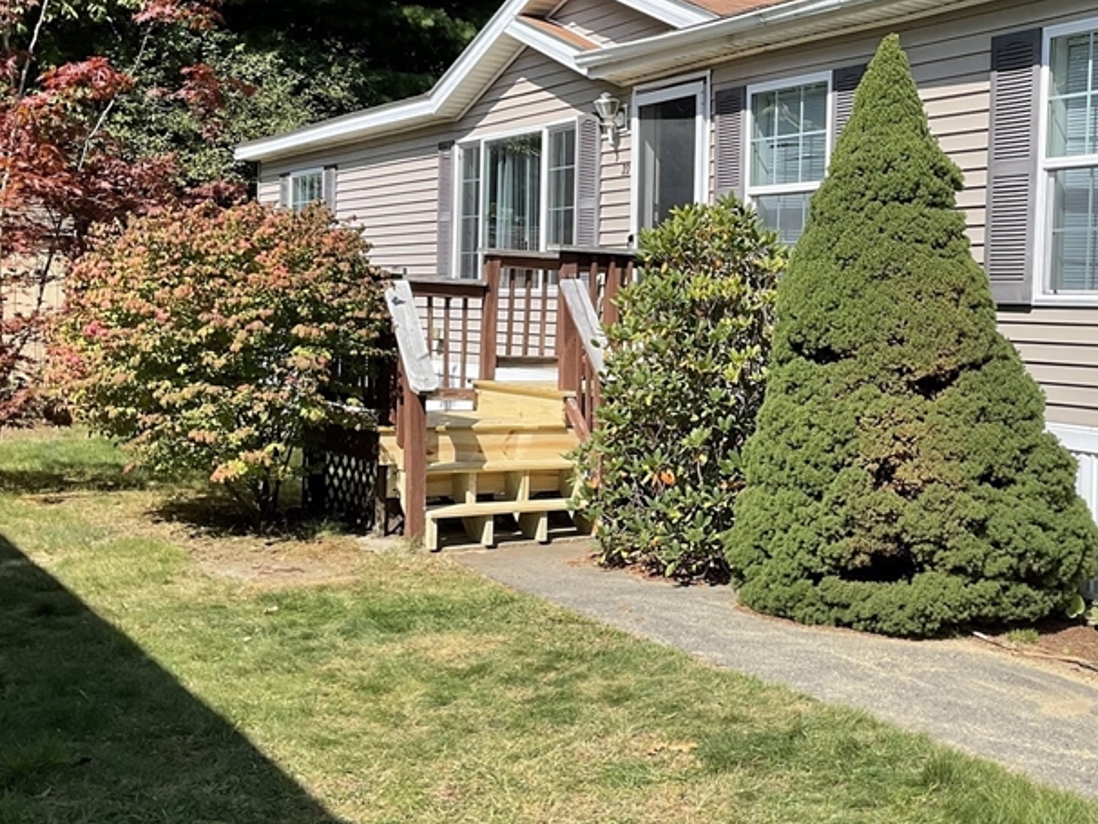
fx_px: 1555
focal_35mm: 49
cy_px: 351
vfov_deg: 29.7
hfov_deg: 37.7
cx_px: 848
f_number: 1.8
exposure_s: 1/1786
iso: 16
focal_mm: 3
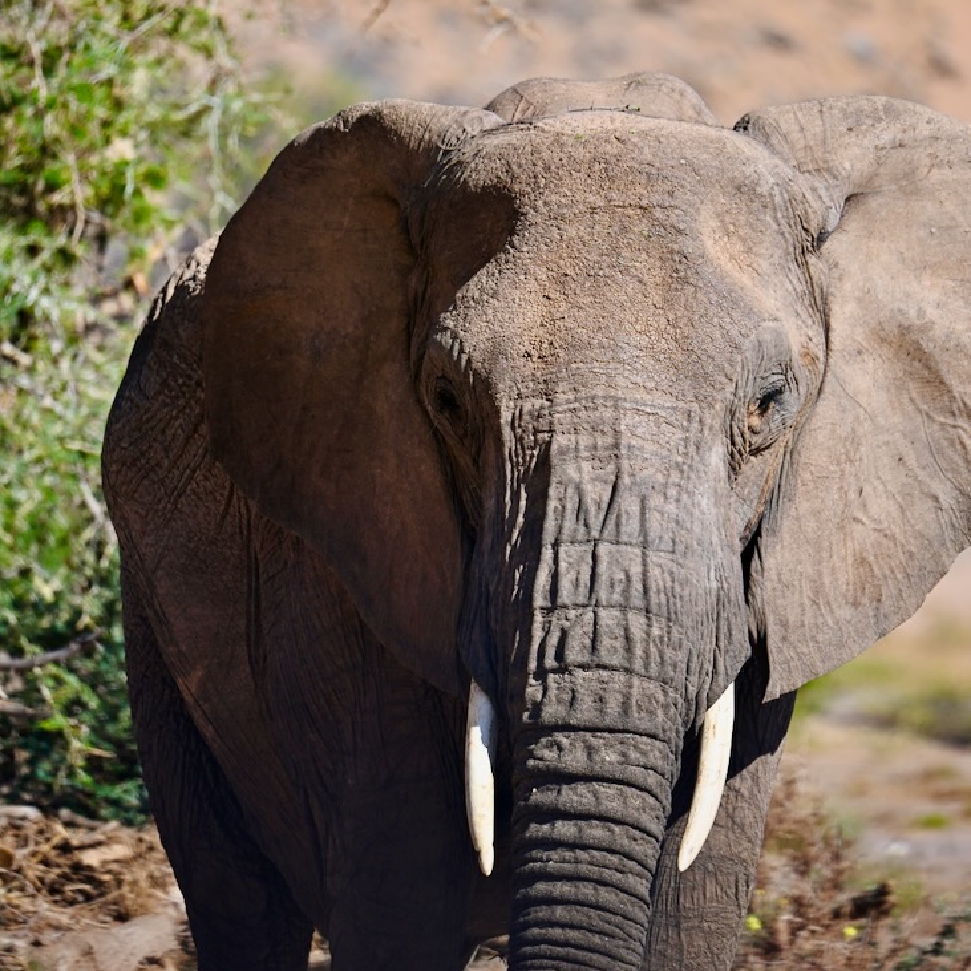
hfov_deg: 3.2
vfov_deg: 3.2
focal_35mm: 549
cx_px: 543
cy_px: 486
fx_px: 17423
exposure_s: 1/500
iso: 160
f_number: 6.3
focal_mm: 429
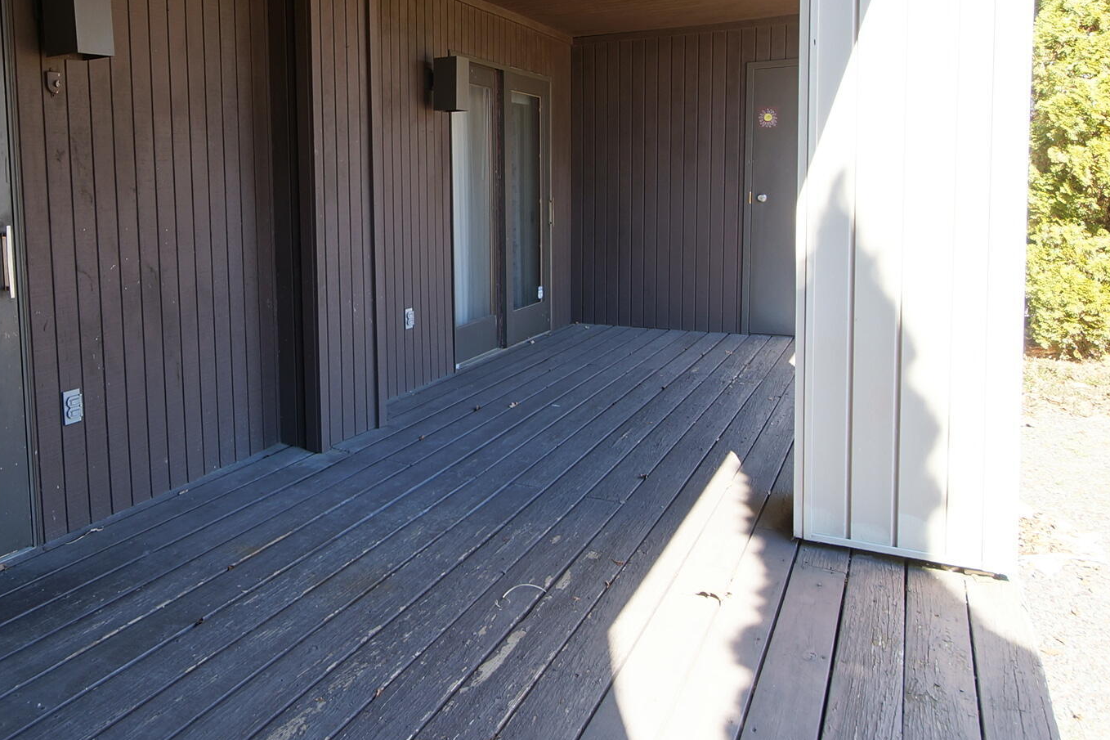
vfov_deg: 47.4
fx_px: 832
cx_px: 339
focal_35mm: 27
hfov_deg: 65.0
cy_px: 268
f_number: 9
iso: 100
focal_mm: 10
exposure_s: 1/20
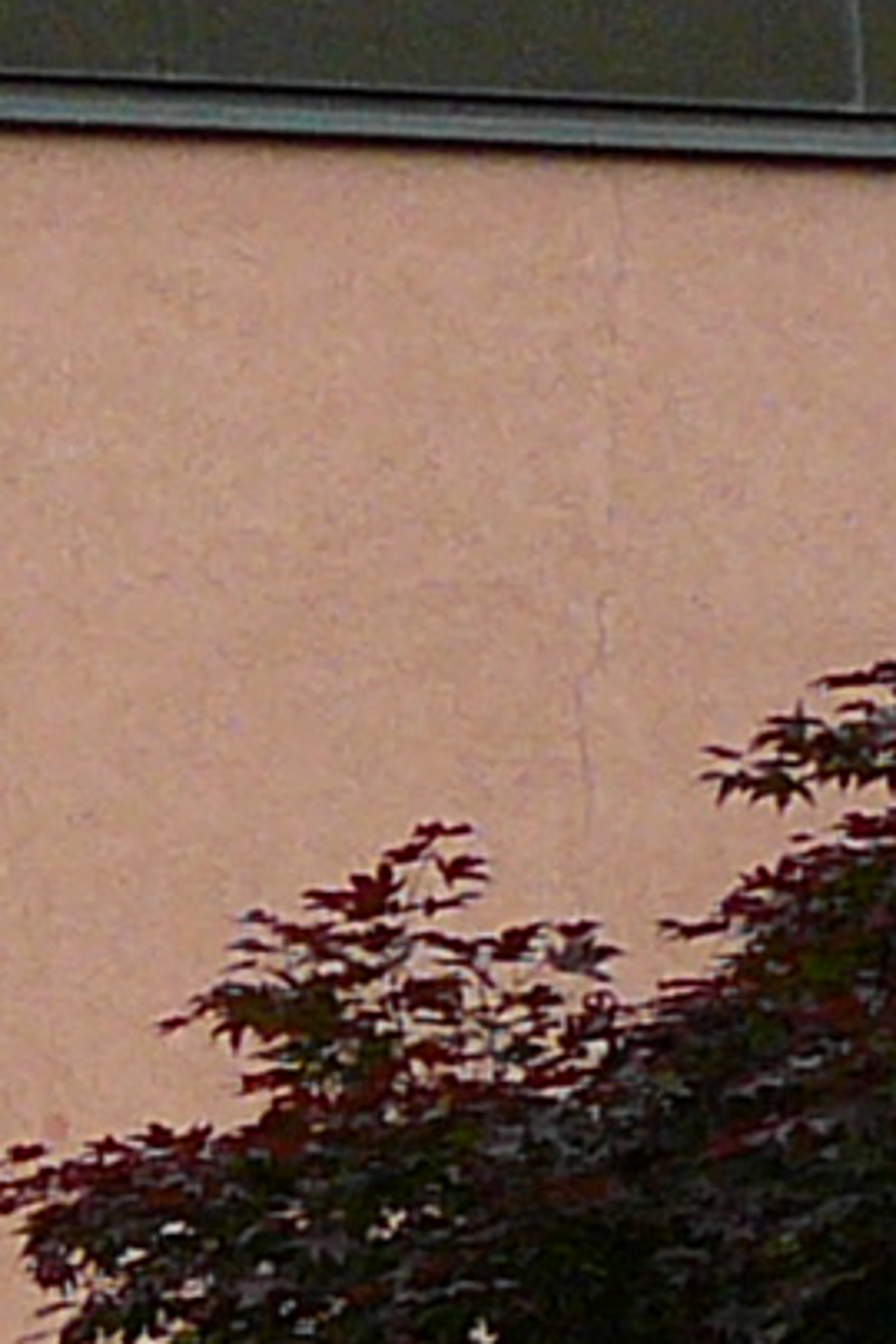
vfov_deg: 8.8
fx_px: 8586
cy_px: 1905
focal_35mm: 230
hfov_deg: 5.5
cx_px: -2074
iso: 100
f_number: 2.8
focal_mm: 5.2
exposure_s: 1/60
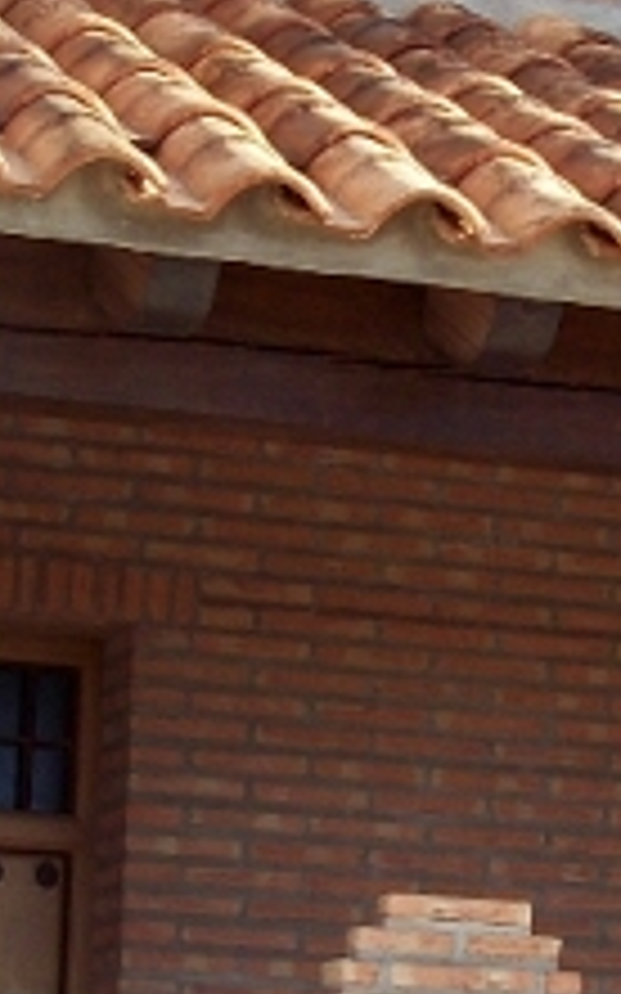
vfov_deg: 13.9
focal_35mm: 151
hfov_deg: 8.6
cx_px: 686
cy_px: 504
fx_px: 4092
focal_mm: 6.3
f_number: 3.1
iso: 80
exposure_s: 1/320
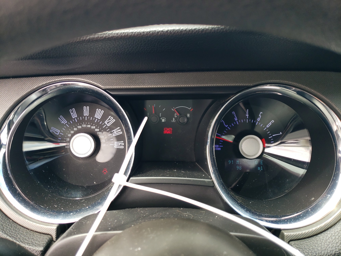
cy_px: 128
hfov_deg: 67.3
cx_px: 170
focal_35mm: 26
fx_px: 256
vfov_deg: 53.1
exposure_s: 1/204
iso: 50
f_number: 1.5
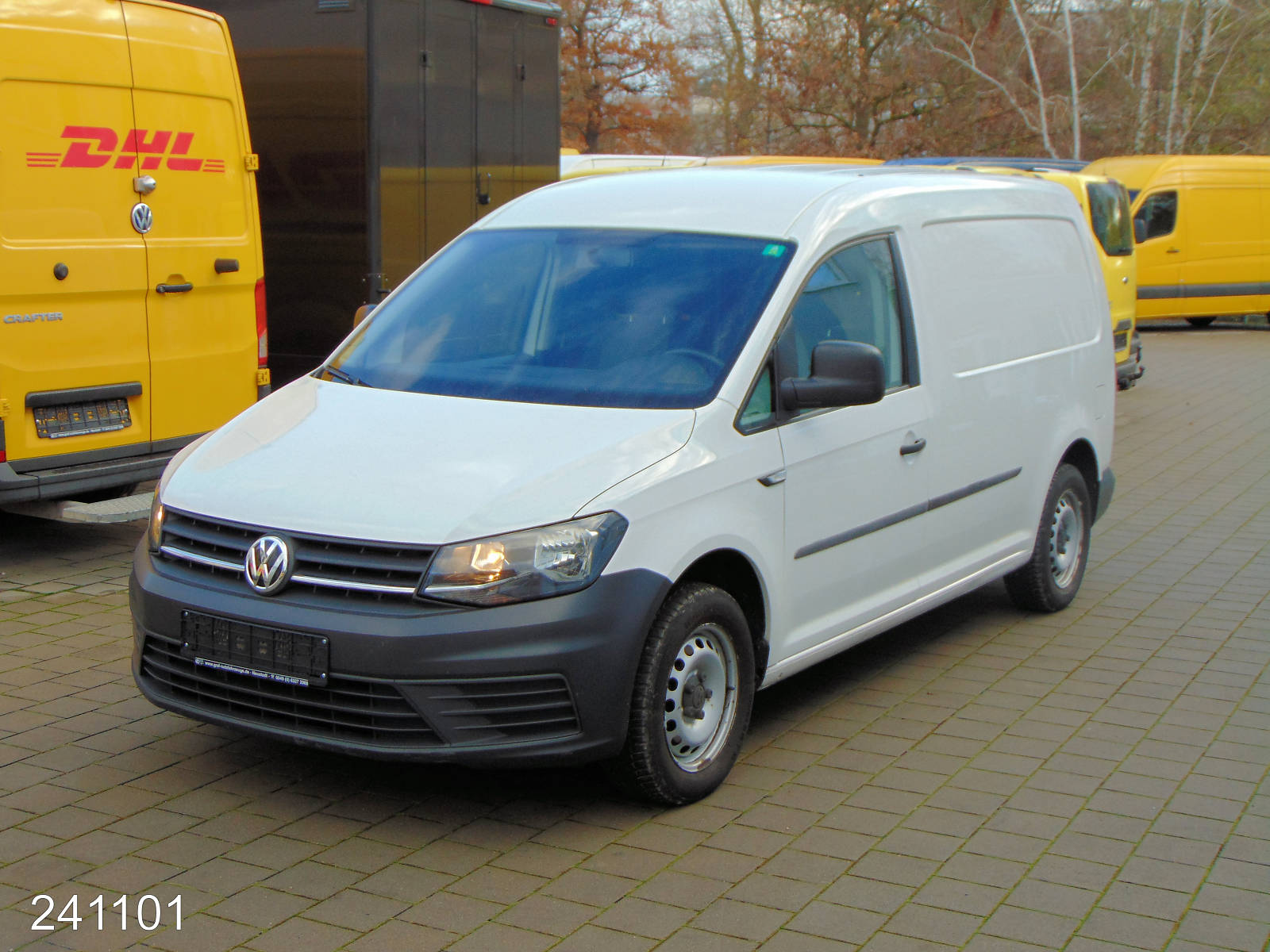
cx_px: 635
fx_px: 1834
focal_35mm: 50
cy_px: 476
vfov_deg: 29.1
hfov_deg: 38.2
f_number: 3.5
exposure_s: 1/125
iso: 80
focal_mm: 9
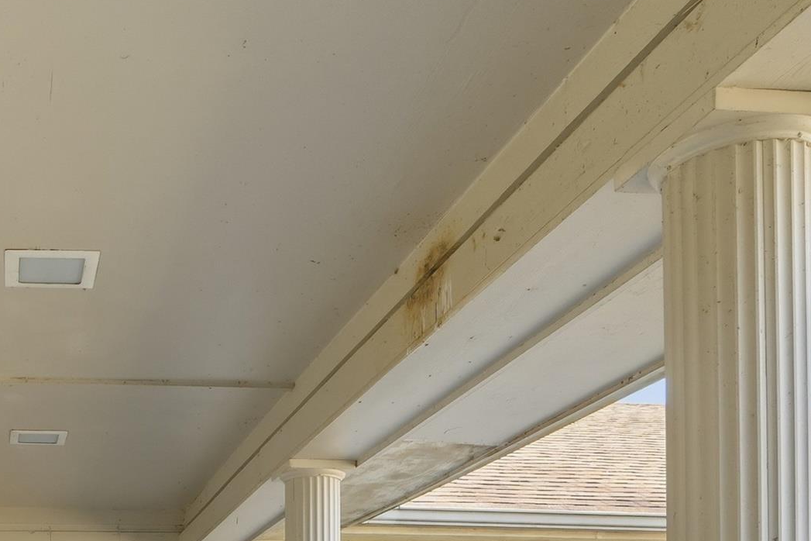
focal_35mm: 43
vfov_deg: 26.0
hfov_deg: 41.1
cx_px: 50
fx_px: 969
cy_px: 726
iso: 250
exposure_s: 1/200
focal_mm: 10
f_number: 9
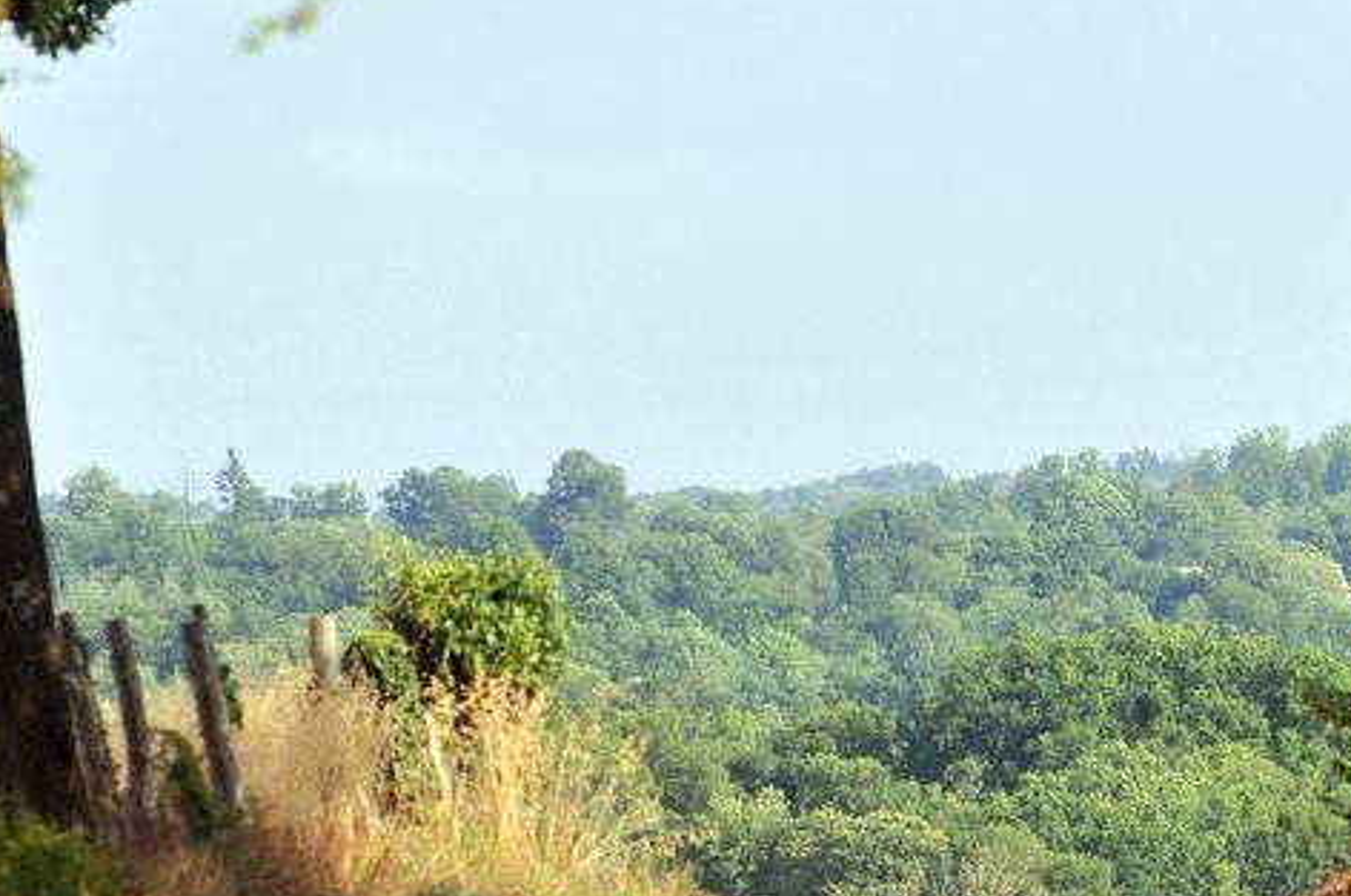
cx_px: 1028
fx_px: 19069
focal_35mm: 509
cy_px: 680
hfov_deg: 4.1
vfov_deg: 2.7
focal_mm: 200
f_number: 9
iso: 250
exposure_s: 1/320
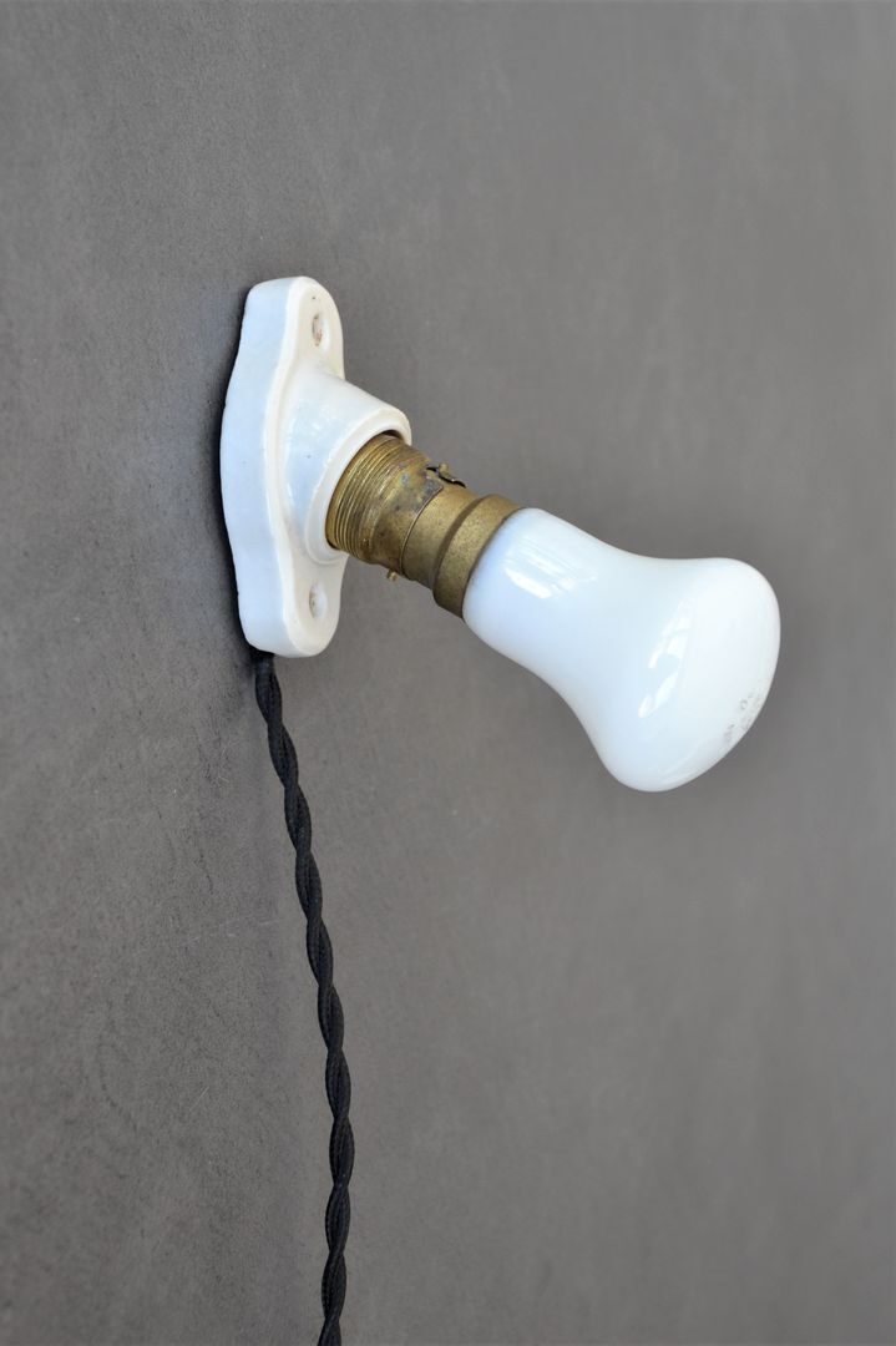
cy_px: 673
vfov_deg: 35.1
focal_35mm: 57
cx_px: 448
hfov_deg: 23.8
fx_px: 2130
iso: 320
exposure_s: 1/125
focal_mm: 38
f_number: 5.6
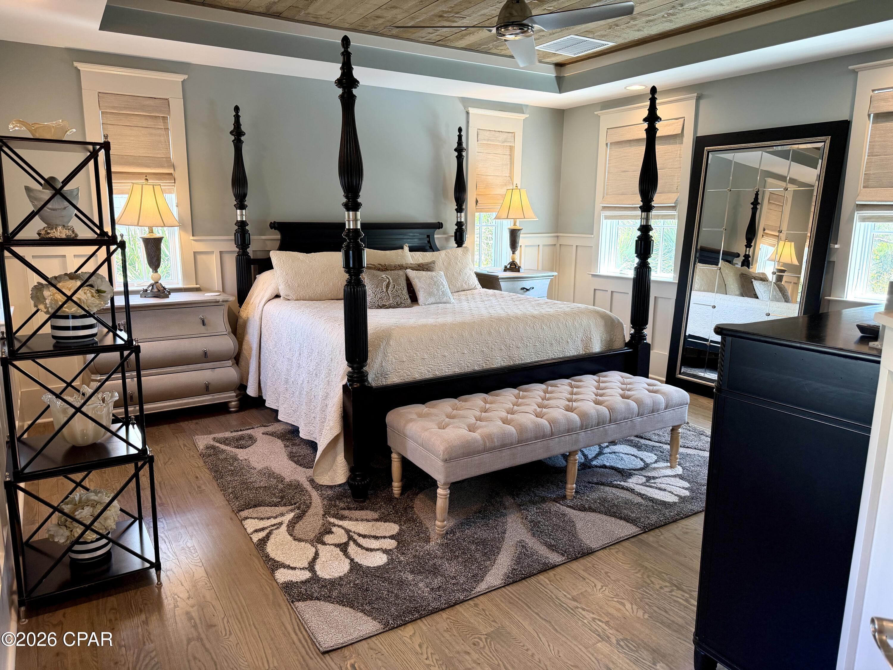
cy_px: 335
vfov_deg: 56.8
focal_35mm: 24
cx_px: 446
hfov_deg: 71.6
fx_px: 619
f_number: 1.78
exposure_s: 1/130
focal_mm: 6.76
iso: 160
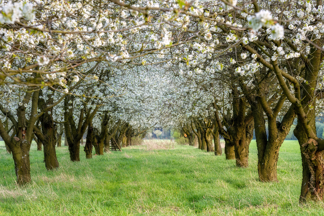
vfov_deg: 13.4
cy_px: 108
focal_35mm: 102
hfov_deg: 20.0
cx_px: 162
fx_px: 918
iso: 200
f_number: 8
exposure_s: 1/40
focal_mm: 102
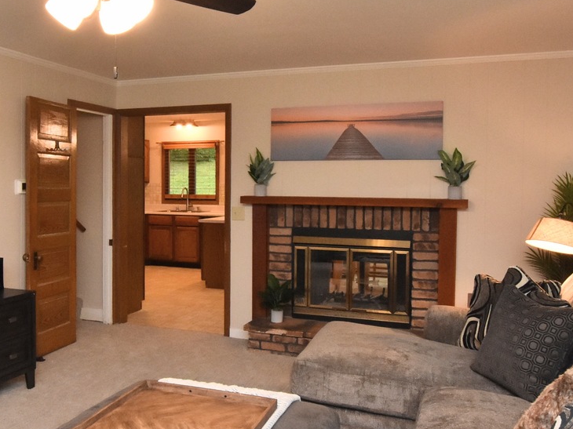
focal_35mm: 32
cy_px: 198
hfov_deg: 56.4
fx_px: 530
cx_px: 227
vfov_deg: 44.1
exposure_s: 1/50
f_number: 9
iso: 1600
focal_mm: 10
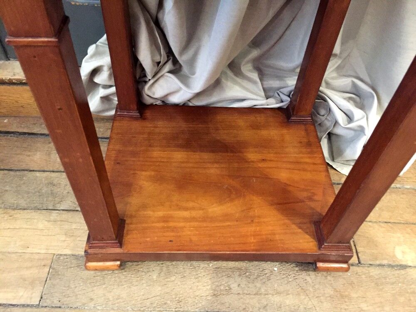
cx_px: 208
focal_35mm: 29
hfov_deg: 61.7
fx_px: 349
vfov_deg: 48.2
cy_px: 156
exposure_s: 1/17
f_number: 2.2
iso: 400
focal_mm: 4.15
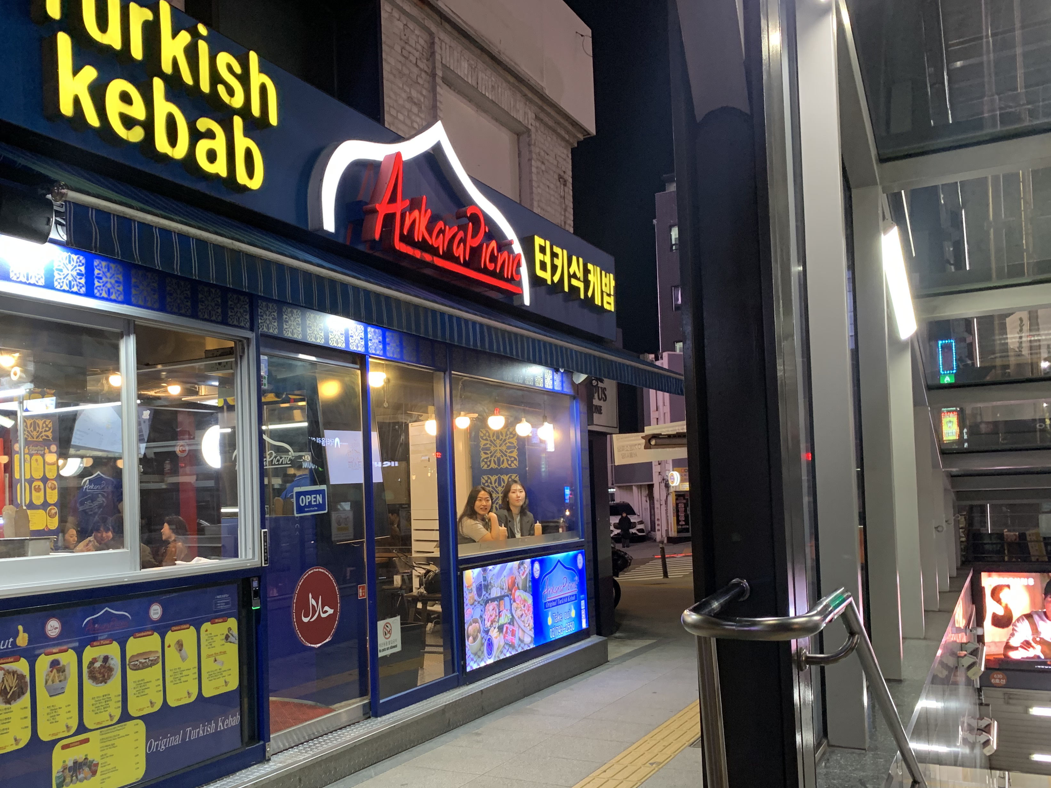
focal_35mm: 32
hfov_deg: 56.5
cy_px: 464
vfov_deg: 44.0
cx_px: 431
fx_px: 972
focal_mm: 4.25
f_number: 1.8
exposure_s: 1/60
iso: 200
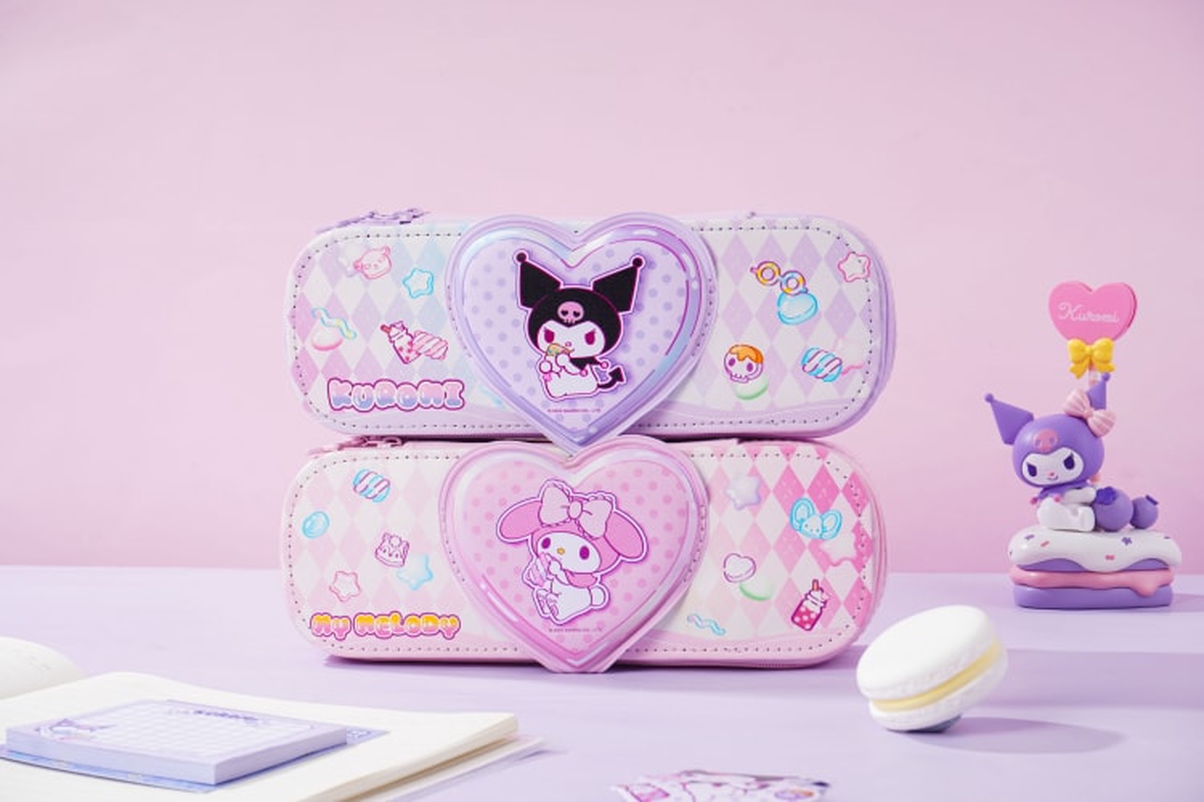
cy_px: 401
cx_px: 602
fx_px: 2508
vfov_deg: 18.2
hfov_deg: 27.0
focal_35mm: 75
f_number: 11
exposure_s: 1/125
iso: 100
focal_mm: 50
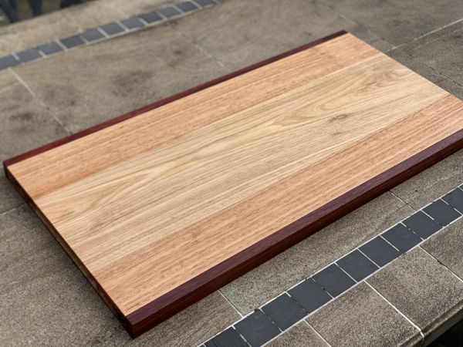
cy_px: 174
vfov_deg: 28.0
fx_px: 696
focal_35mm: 52
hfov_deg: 36.8
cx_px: 232
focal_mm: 6
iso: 16
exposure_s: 1/623
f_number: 2.4
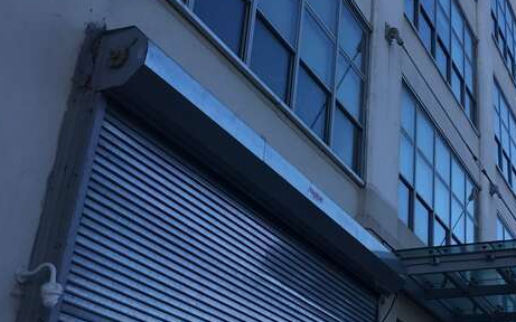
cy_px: 142
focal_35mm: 57
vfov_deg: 22.7
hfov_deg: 35.0
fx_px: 801
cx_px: 379
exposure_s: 1/783
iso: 25
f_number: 2.4
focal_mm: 3.3
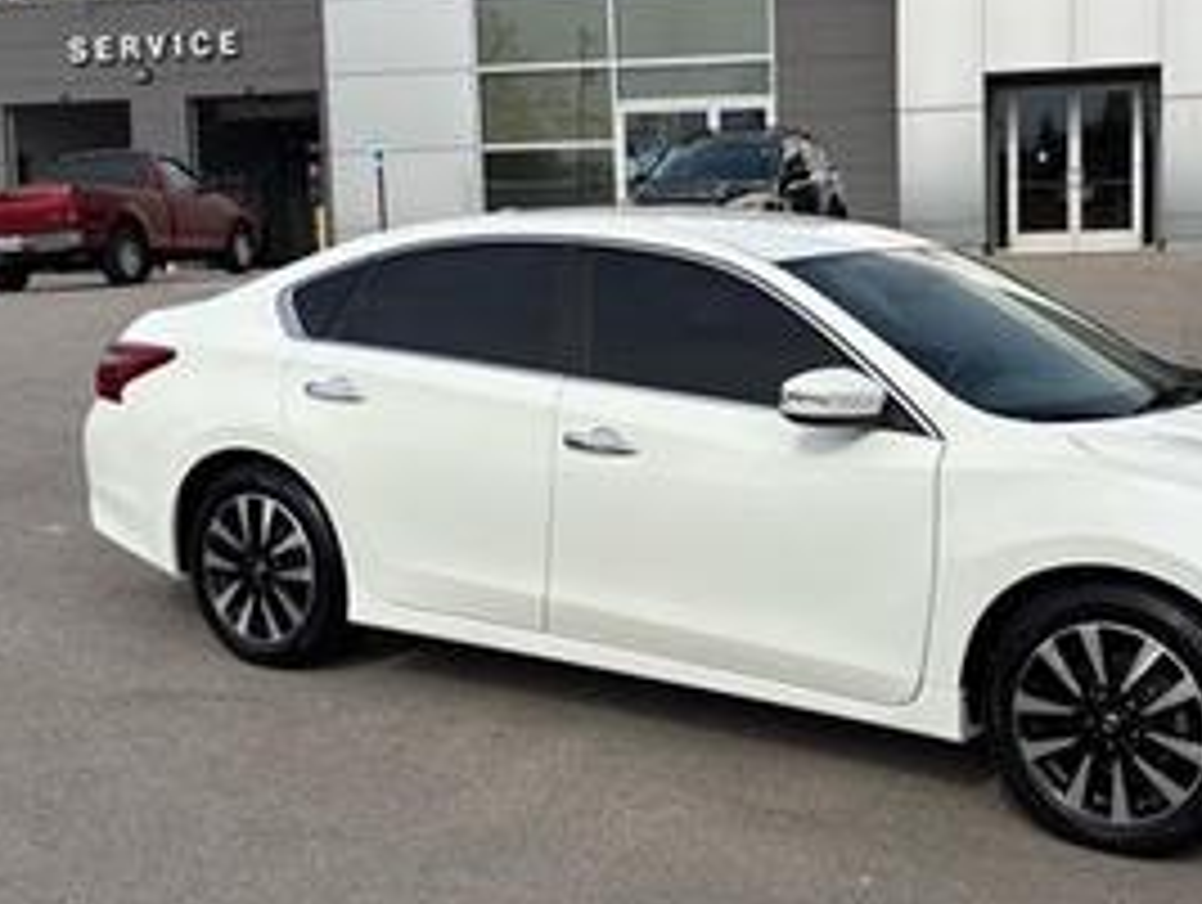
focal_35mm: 49
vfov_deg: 29.7
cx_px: 797
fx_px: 1704
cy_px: 436
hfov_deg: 38.4
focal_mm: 5.96
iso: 50
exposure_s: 1/4608
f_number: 1.6
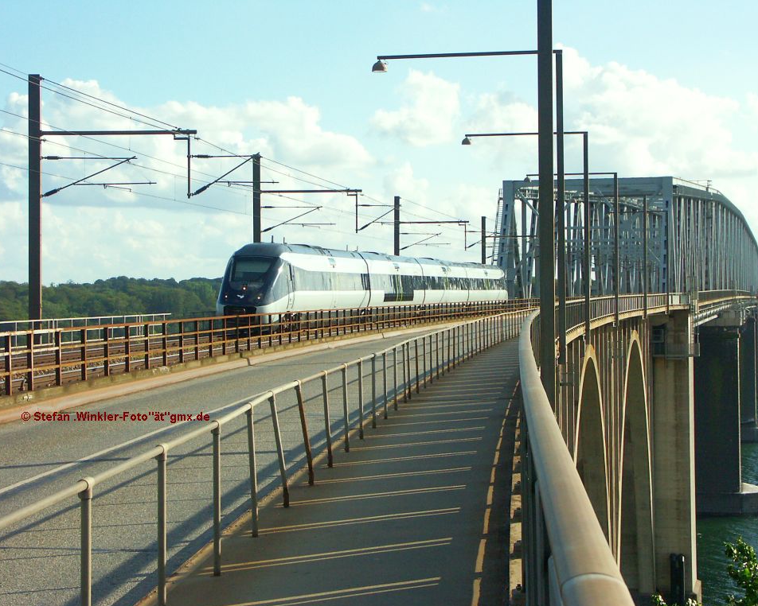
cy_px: 305
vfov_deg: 18.1
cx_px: 388
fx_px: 1907
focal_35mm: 85
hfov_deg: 22.5
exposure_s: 1/1600
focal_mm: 20.64
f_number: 5
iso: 200
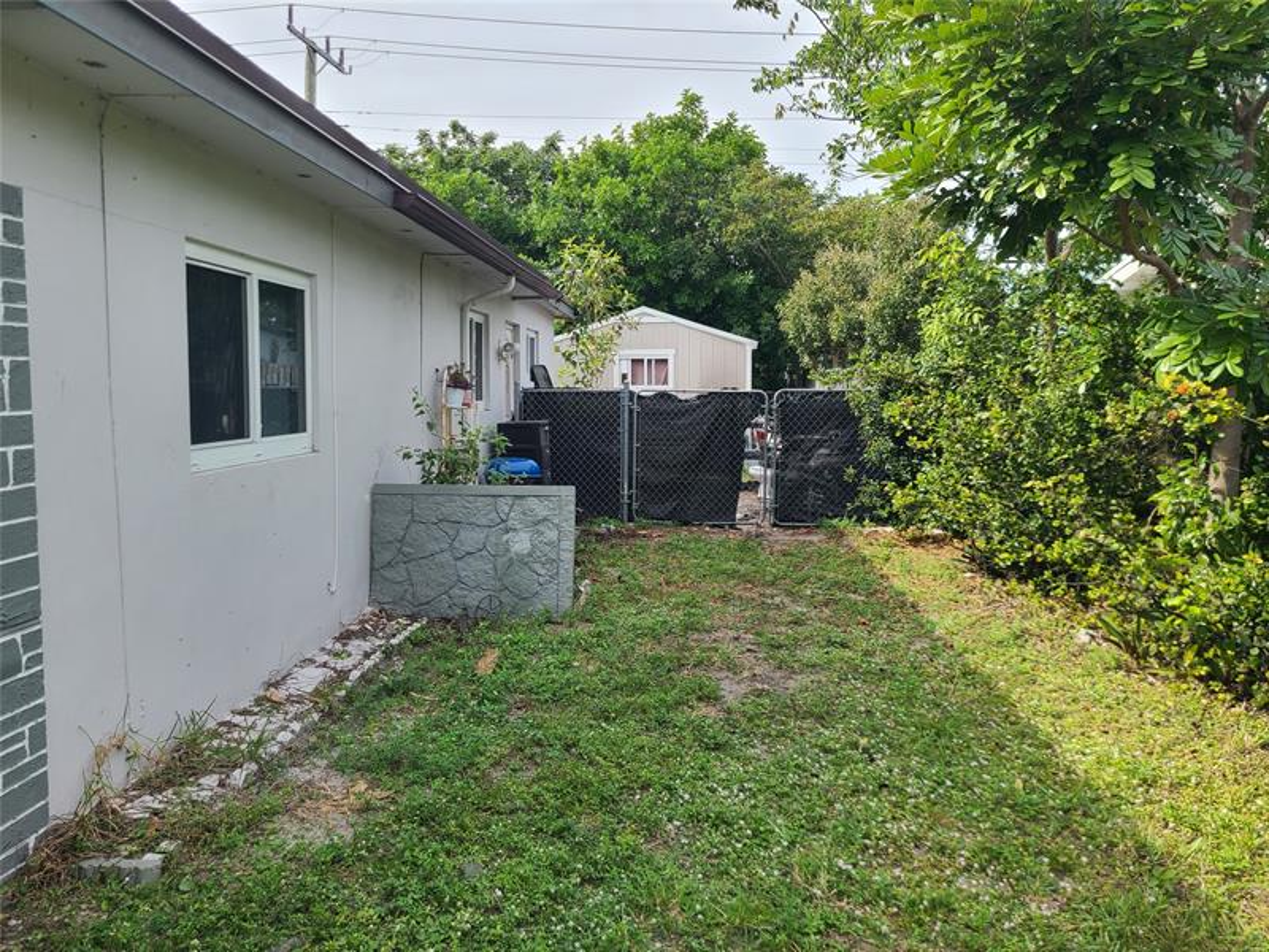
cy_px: 476
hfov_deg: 67.3
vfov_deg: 53.1
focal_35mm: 26
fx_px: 953
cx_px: 634
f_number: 1.8
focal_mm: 5.4
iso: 40
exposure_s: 1/897
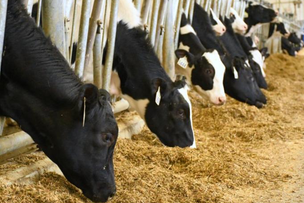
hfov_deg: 23.6
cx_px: 167
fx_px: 726
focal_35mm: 86
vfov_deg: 15.9
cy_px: 101
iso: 11400
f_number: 4.8
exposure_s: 1/500
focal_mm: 52
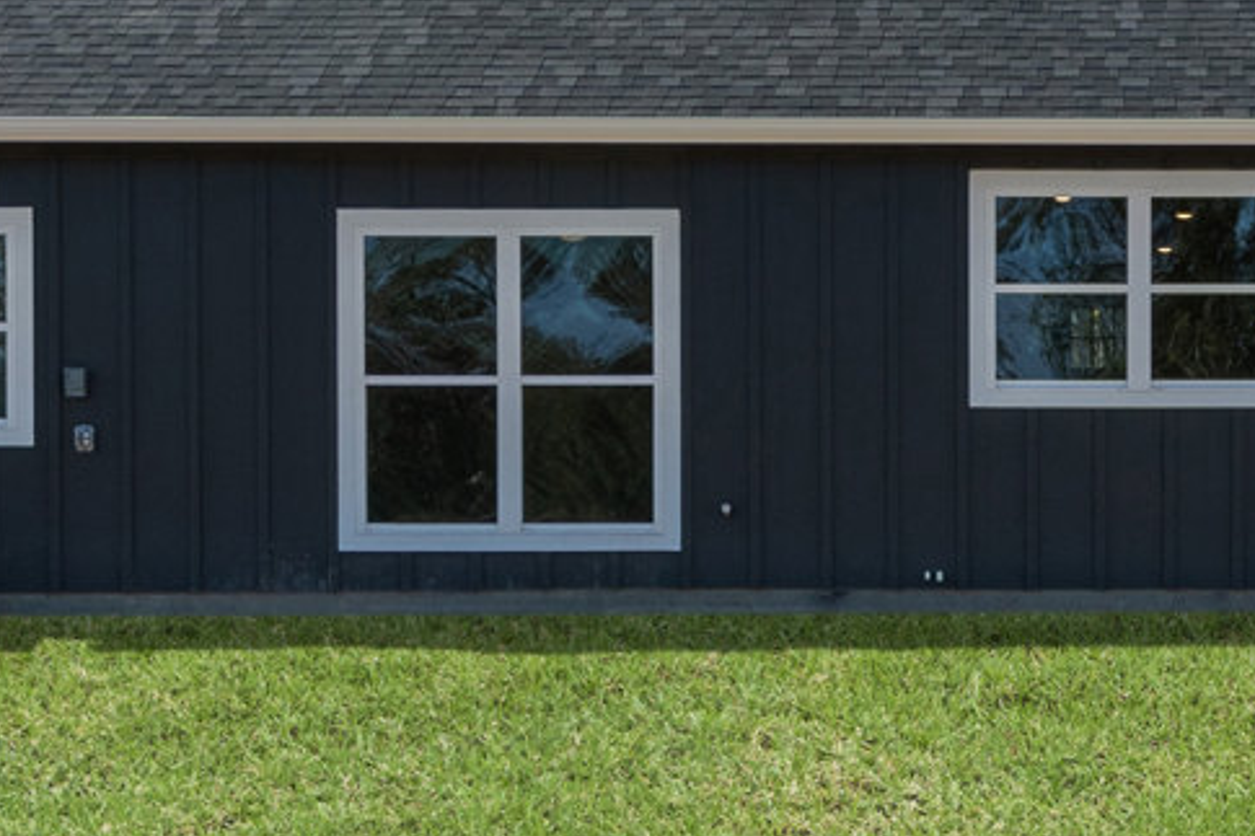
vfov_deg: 14.3
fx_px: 3310
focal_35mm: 95
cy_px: 595
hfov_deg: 21.1
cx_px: 1084
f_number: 8
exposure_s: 1/320
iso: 100
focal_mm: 16
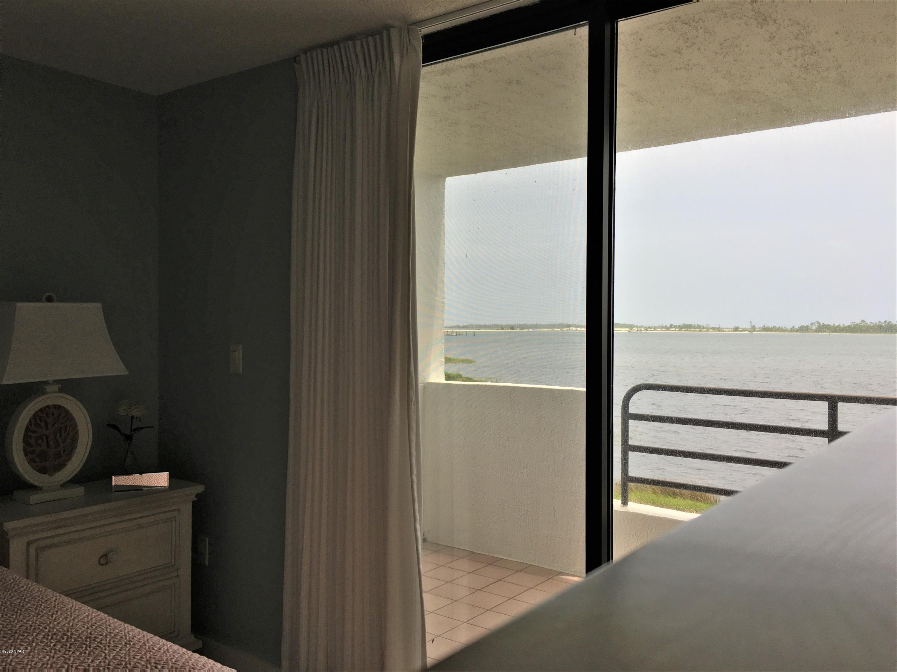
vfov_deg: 48.2
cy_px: 336
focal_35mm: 29
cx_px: 448
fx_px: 751
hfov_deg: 61.7
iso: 25
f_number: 2.2
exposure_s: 1/754
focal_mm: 4.15
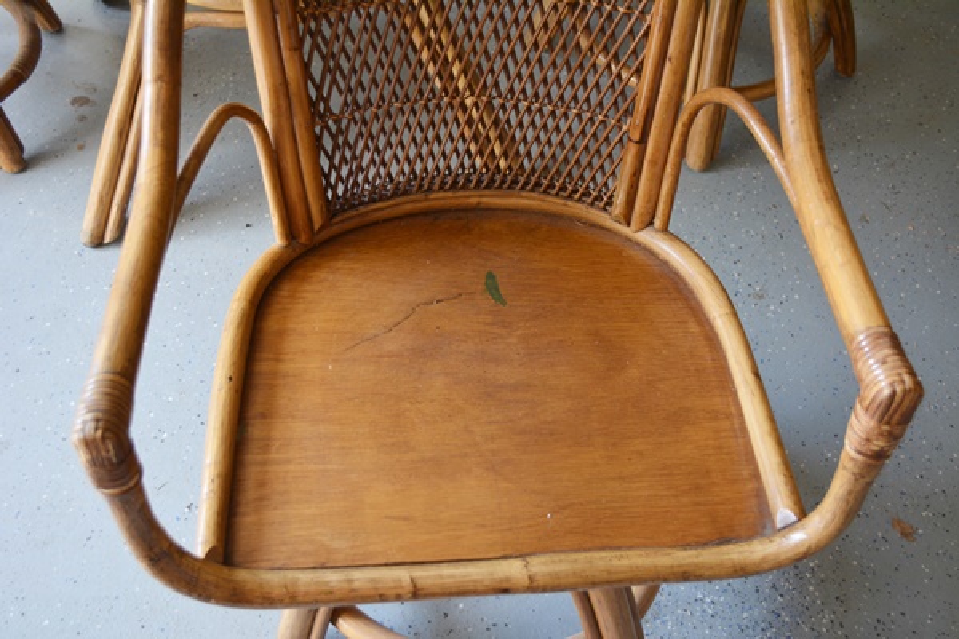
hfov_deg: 46.4
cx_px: 480
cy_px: 320
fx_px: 1119
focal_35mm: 42
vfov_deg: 31.9
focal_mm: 28
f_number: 4.5
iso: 400
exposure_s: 1/80
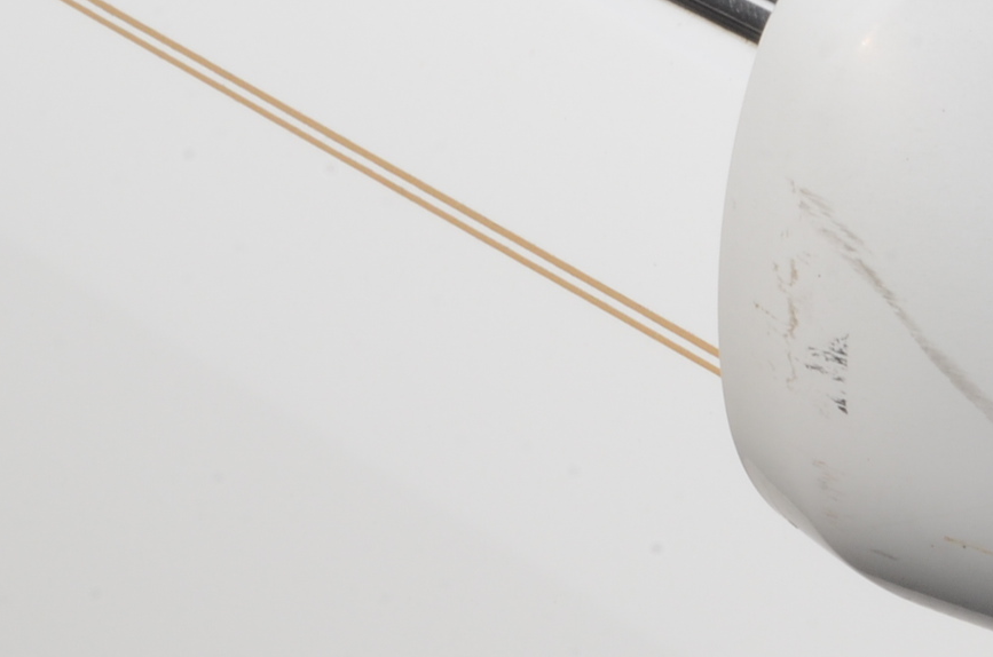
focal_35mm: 234
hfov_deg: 8.8
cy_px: 264
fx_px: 6452
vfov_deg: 5.8
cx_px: 913
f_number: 25
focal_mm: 55
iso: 400
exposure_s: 1/80
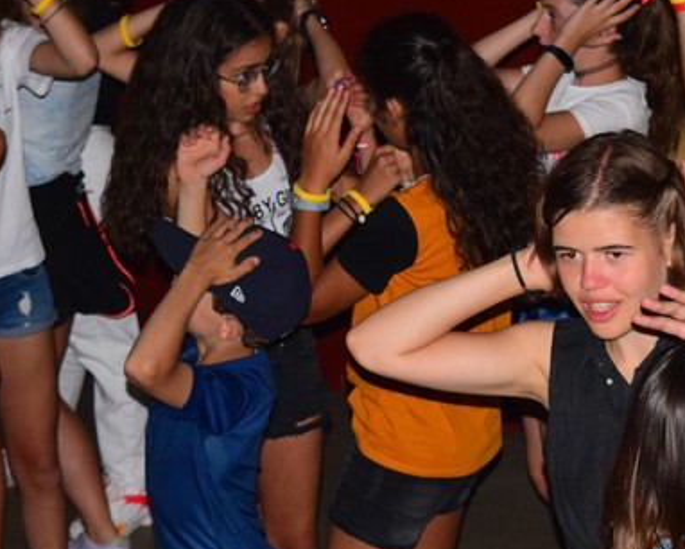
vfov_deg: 8.5
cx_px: 527
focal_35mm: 181
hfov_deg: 10.6
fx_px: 3671
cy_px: 370
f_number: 5.3
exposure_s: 1/200
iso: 1600
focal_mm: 48
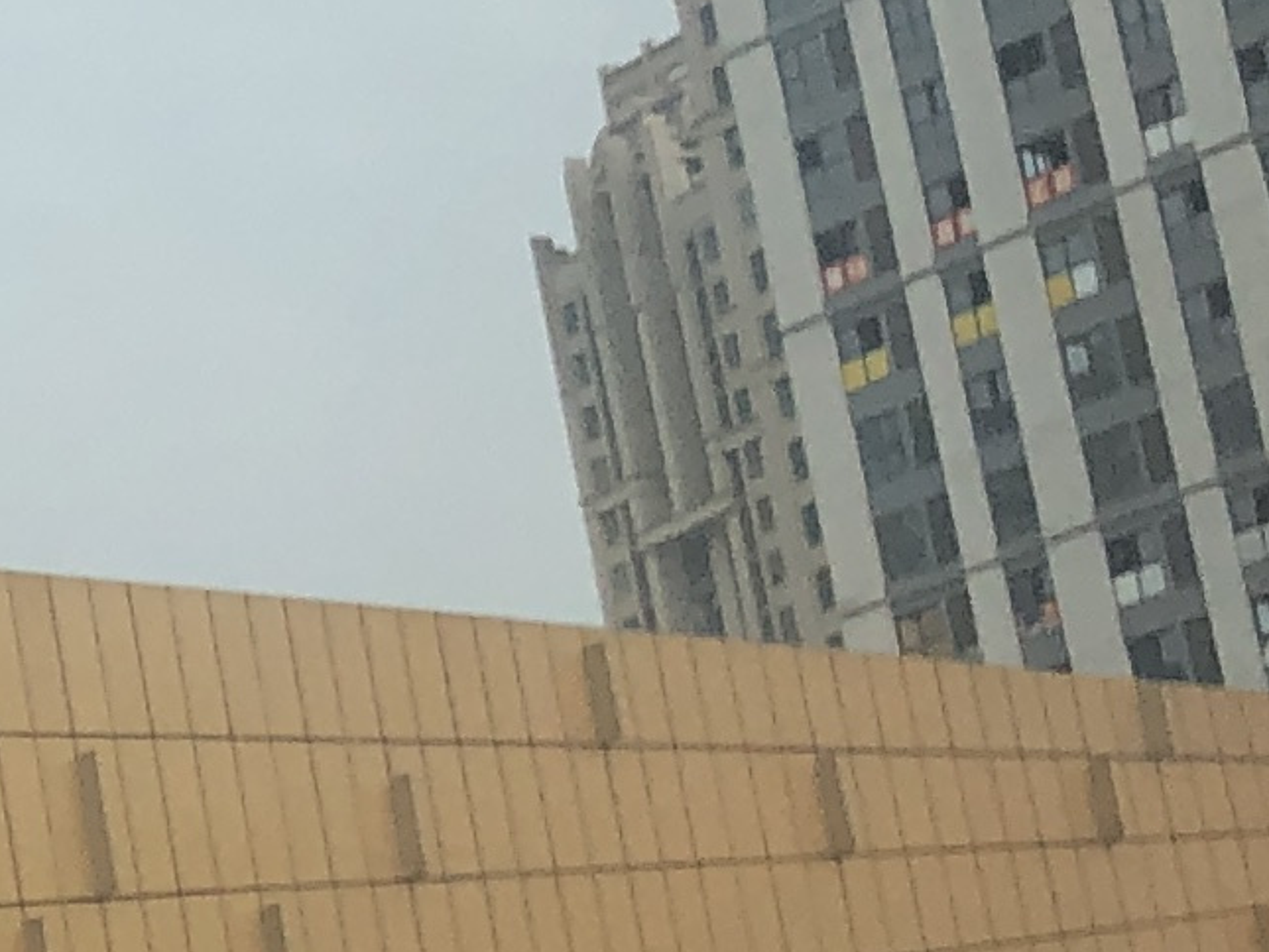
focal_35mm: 175
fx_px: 6417
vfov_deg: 8.5
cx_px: -2414
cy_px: 354
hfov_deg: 9.2
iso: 20
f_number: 1.8
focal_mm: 4
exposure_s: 1/500
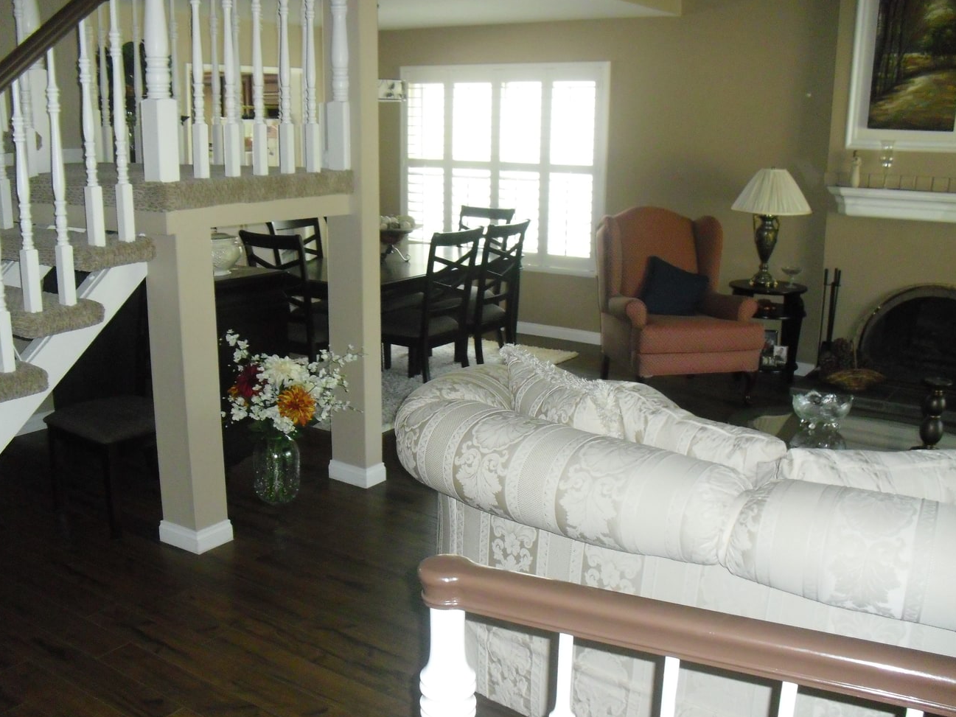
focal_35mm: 37
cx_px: 471
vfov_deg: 38.7
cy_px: 364
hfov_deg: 50.1
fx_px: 1022
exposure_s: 1/60
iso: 400
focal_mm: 6.3
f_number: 3.1
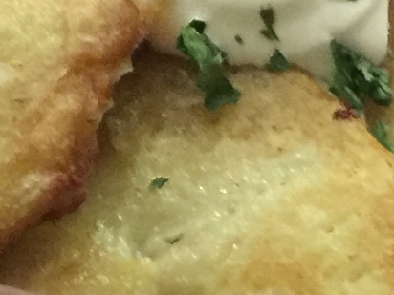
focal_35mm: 230
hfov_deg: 8.6
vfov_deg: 6.3
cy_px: 531
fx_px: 2618
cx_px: 224
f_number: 2.2
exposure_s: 1/8
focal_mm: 4.15
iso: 200
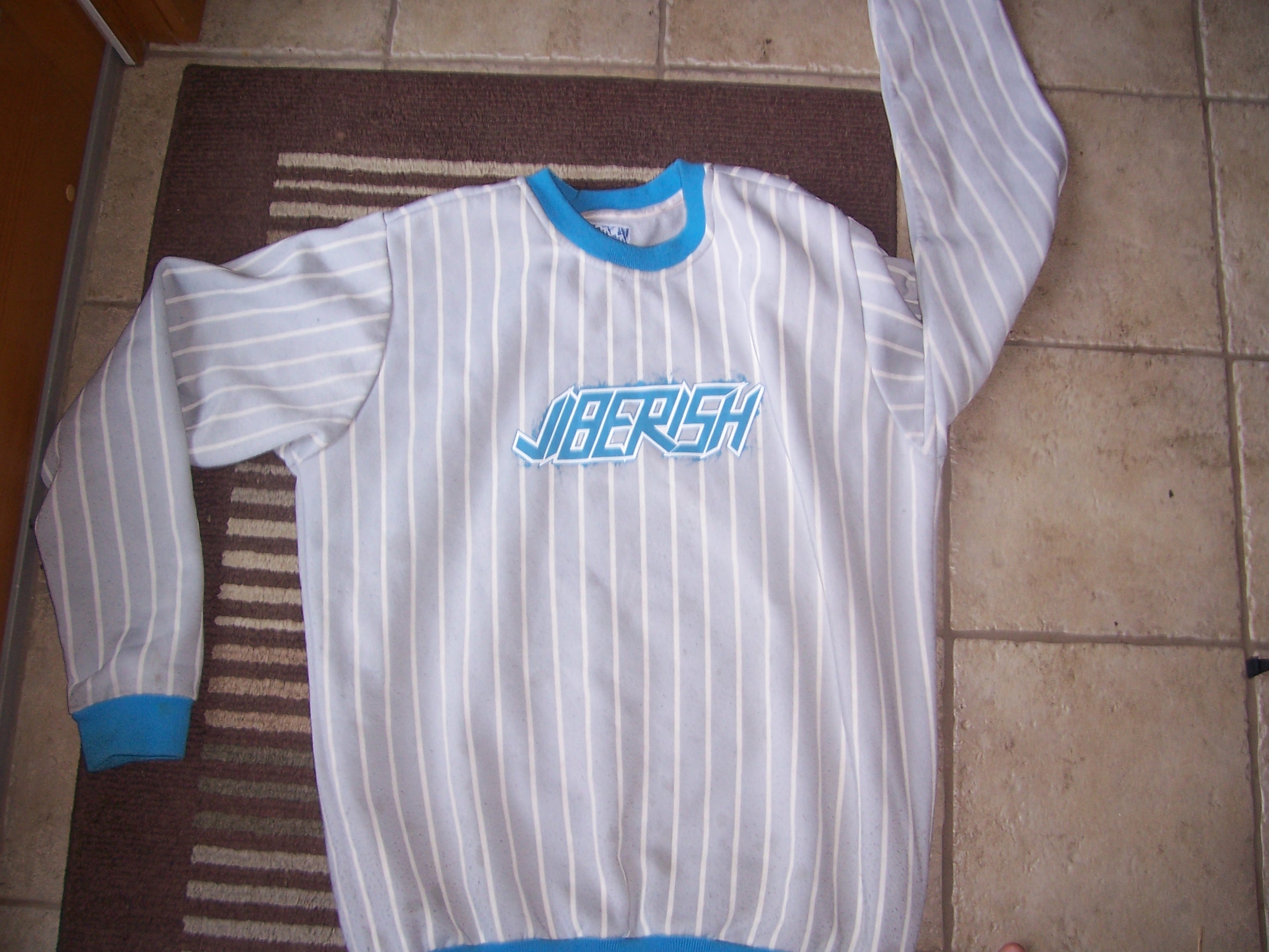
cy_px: 476
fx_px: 1246
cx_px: 634
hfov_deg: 54.0
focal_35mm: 34
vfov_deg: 41.8
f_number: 2.7
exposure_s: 1/60
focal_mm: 5.6
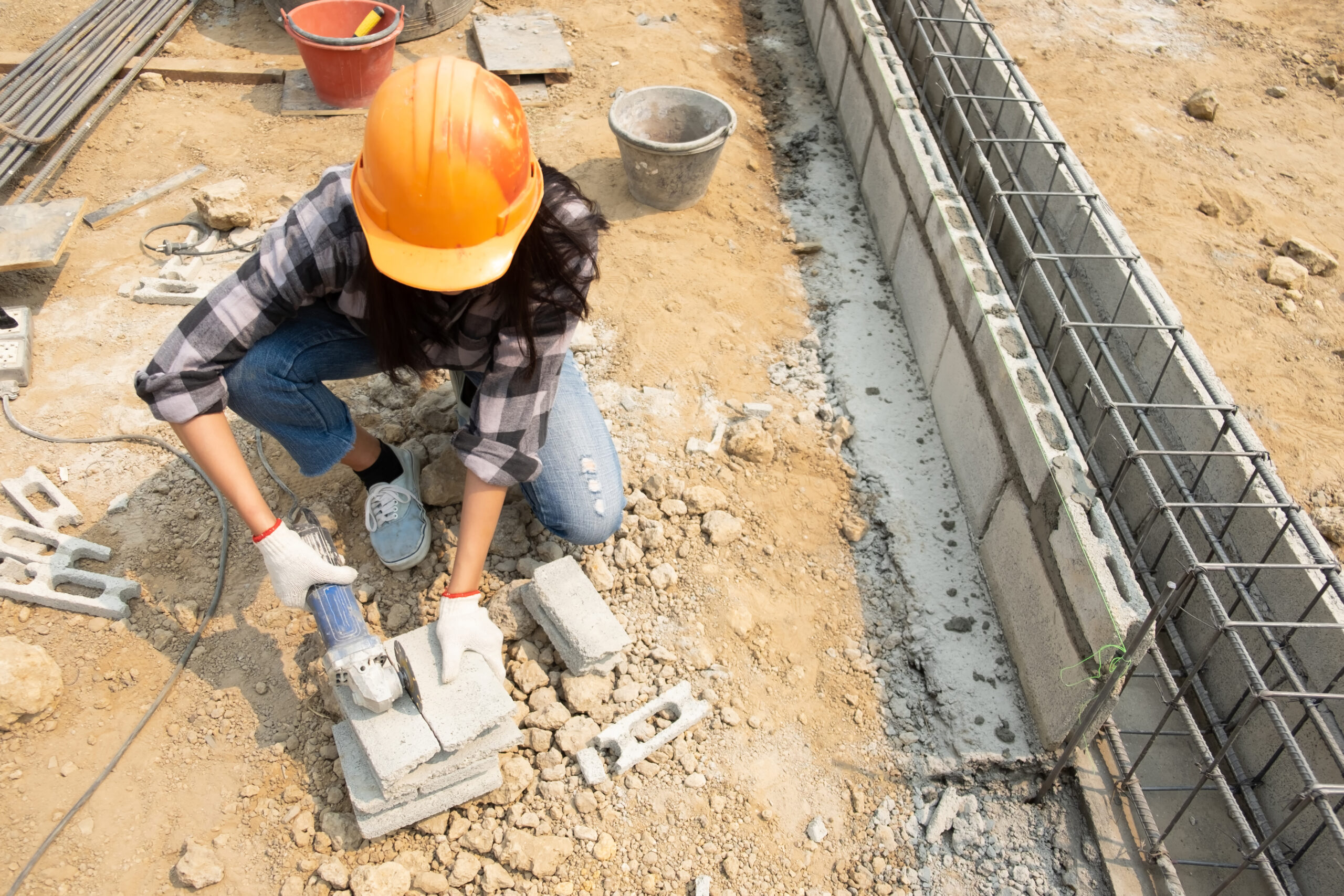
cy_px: 448
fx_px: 1008
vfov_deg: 47.9
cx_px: 672
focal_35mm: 27
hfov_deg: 67.4
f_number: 2.8
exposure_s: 1/1600
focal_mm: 18
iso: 200
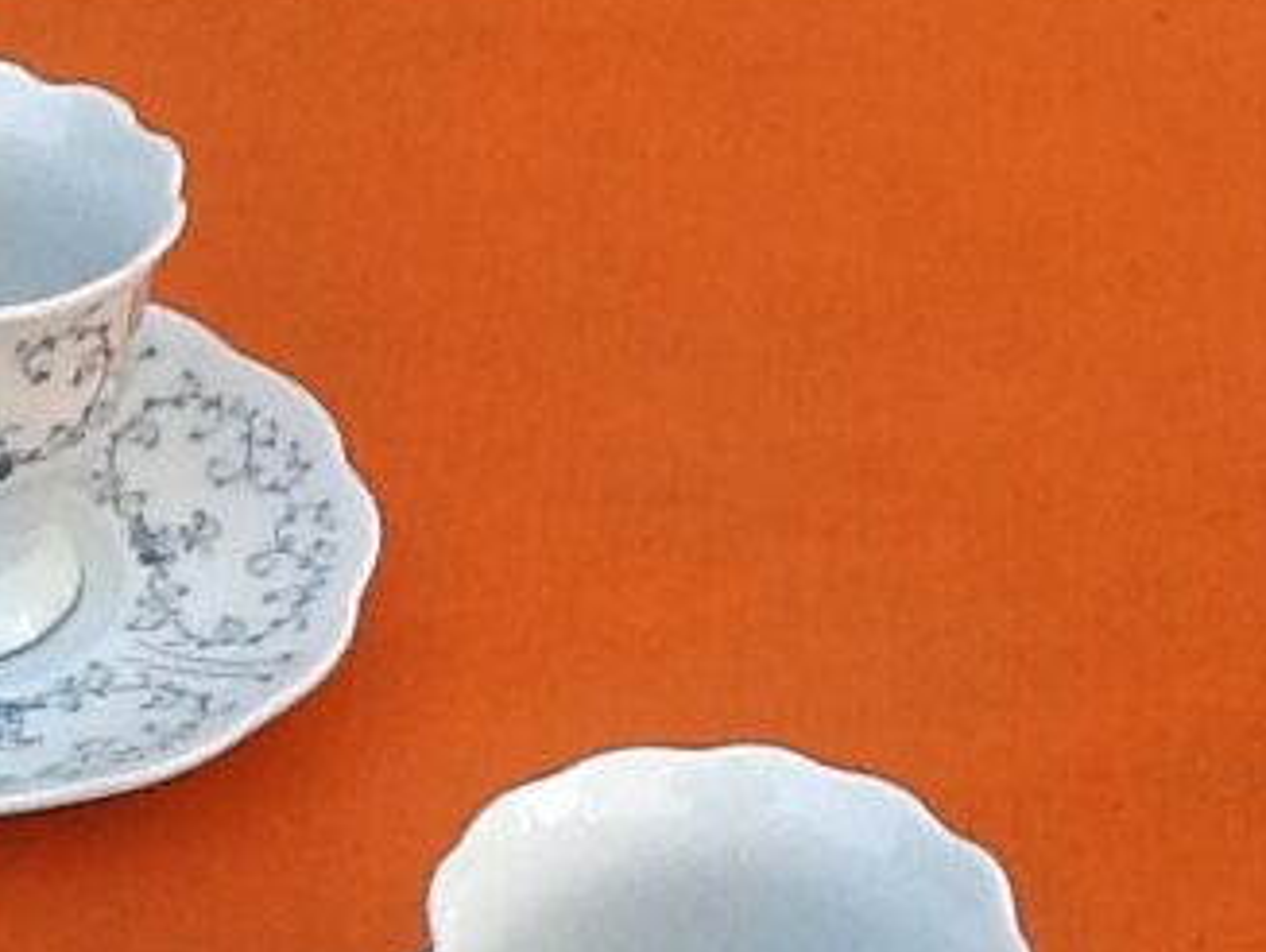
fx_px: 4723
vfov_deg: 11.3
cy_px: 1149
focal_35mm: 129
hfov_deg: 14.9
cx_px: -139
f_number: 2.4
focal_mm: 2.03
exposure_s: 1/223
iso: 40
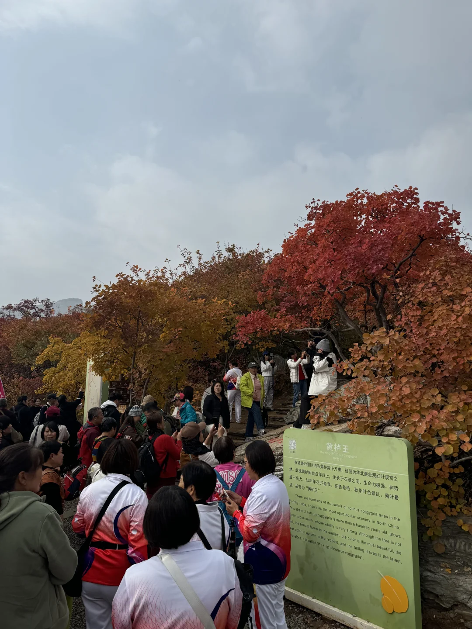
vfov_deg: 71.6
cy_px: 314
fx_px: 436
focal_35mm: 24
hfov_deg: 56.8
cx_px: 236
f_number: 1.78
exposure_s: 1/6410
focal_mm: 6.76
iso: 80
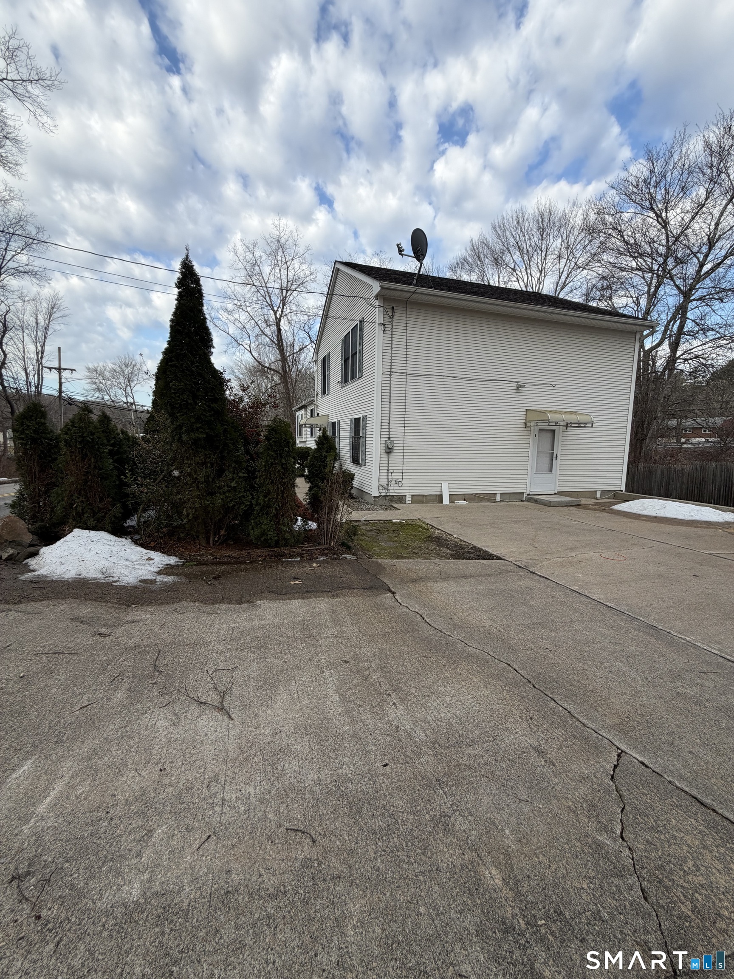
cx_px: 367
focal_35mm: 14
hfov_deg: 85.7
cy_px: 490
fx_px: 396
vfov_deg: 102.1
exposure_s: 1/770
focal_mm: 2.22
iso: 40
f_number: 2.2
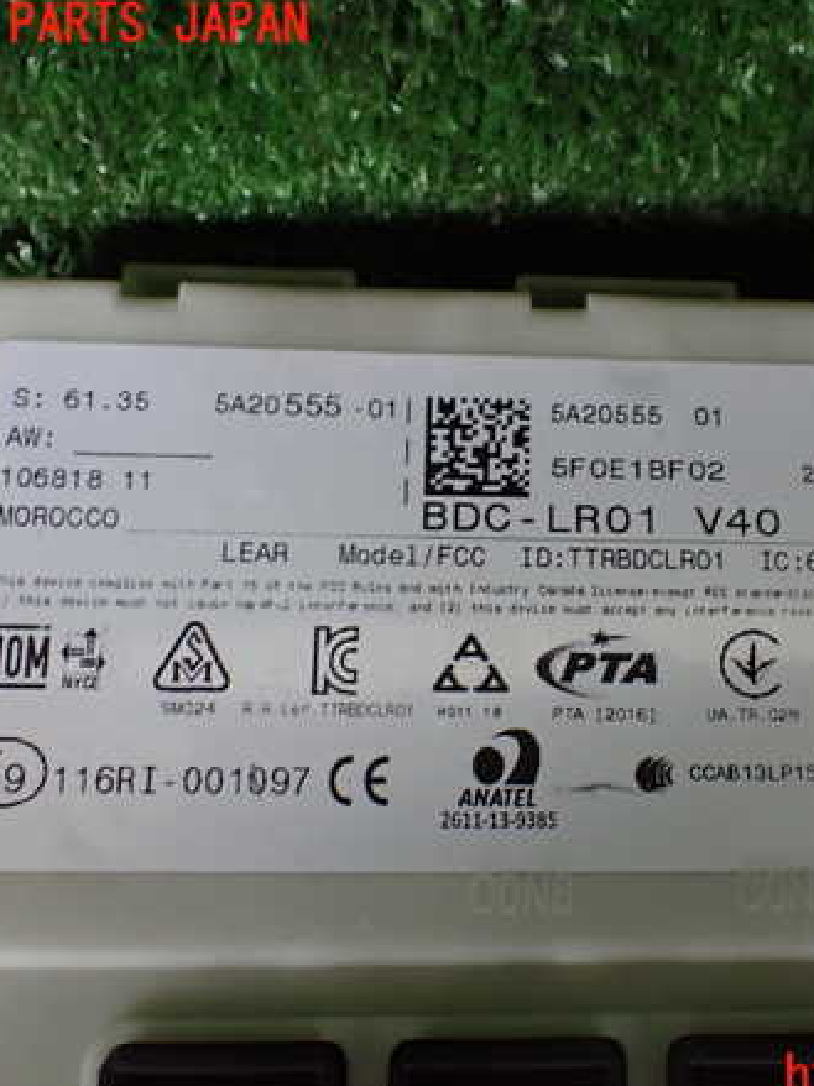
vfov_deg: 45.8
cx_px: 601
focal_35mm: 41
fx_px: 1286
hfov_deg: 34.4
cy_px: 552
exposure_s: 1/50
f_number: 2.3
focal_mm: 5.4
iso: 800
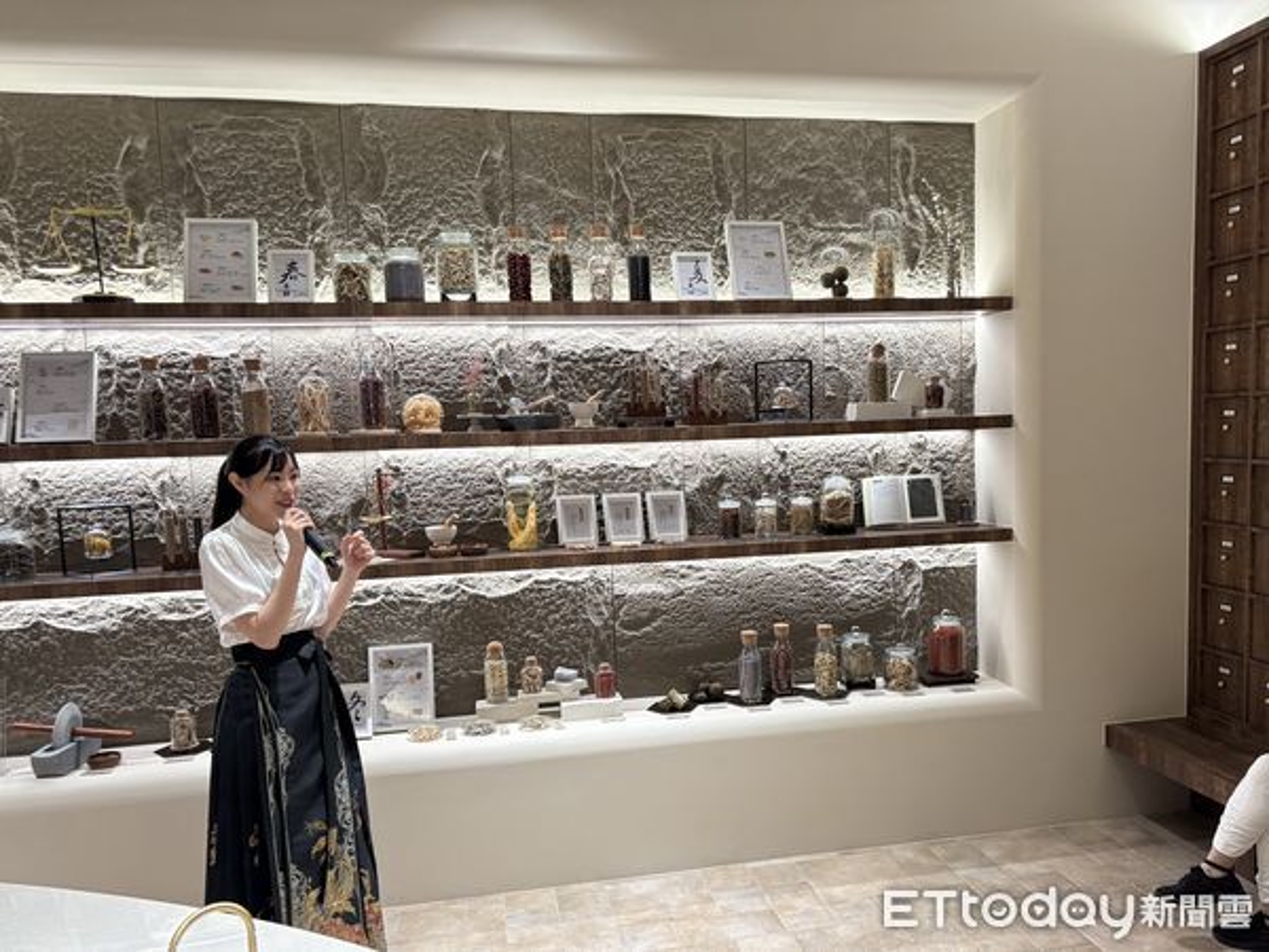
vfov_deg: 53.1
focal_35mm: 26
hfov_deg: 67.3
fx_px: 953
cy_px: 476
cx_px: 634
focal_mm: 5.96
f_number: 1.6
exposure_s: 1/90
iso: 125
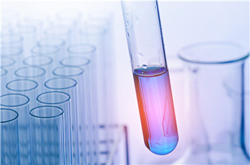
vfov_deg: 10.1
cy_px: 82
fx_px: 935
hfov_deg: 15.2
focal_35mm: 135
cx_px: 125
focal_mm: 90
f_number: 16
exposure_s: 1/25
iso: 100
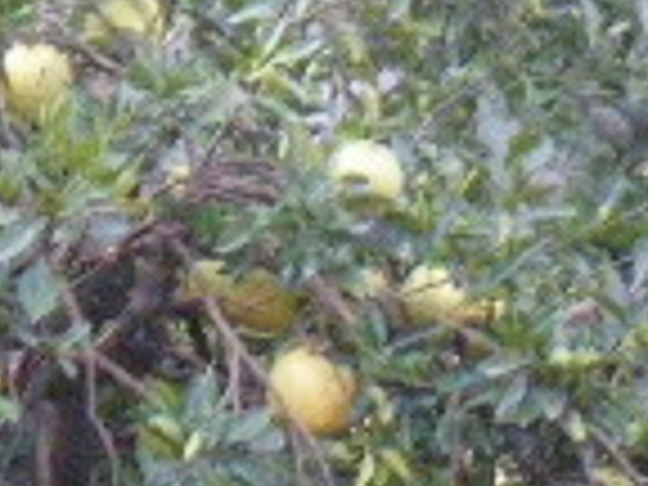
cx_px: 428
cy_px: 711
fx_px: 7993
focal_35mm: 427
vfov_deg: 3.5
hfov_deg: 4.6
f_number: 4.8
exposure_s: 1/60
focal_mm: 13.7
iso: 800
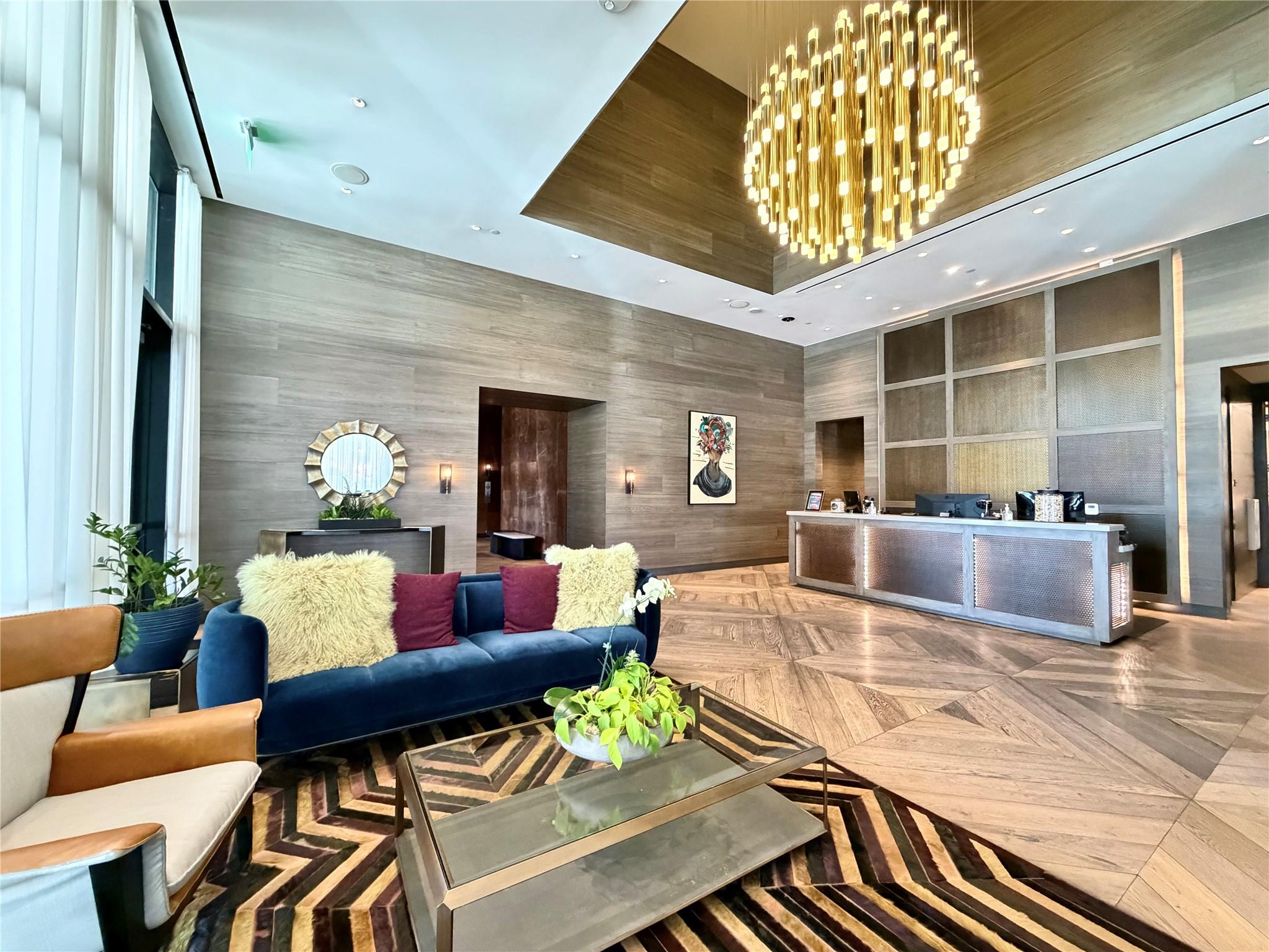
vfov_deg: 85.7
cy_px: 476
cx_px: 634
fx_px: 513
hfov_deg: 102.1
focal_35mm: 14
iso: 800
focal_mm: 2.22
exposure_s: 1/57
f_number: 2.2
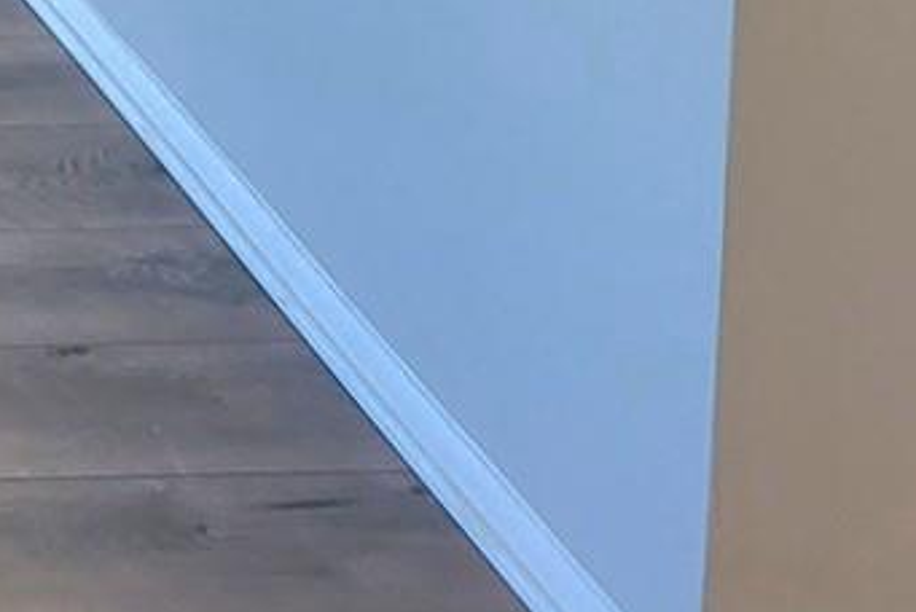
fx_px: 2979
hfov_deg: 14.1
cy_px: -974
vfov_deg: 9.9
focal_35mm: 117
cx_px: -1018
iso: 80
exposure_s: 1/120
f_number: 1.8
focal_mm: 5
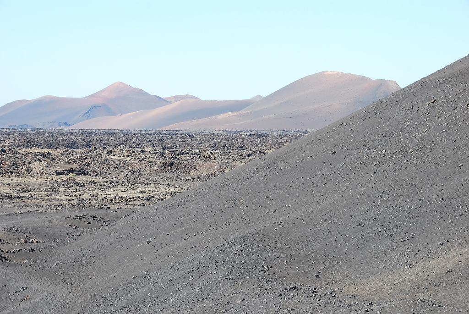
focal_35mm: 105
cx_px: 234
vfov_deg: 13.1
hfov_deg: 19.4
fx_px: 1369
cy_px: 157
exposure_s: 1/250
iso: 400
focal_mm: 70
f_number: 11
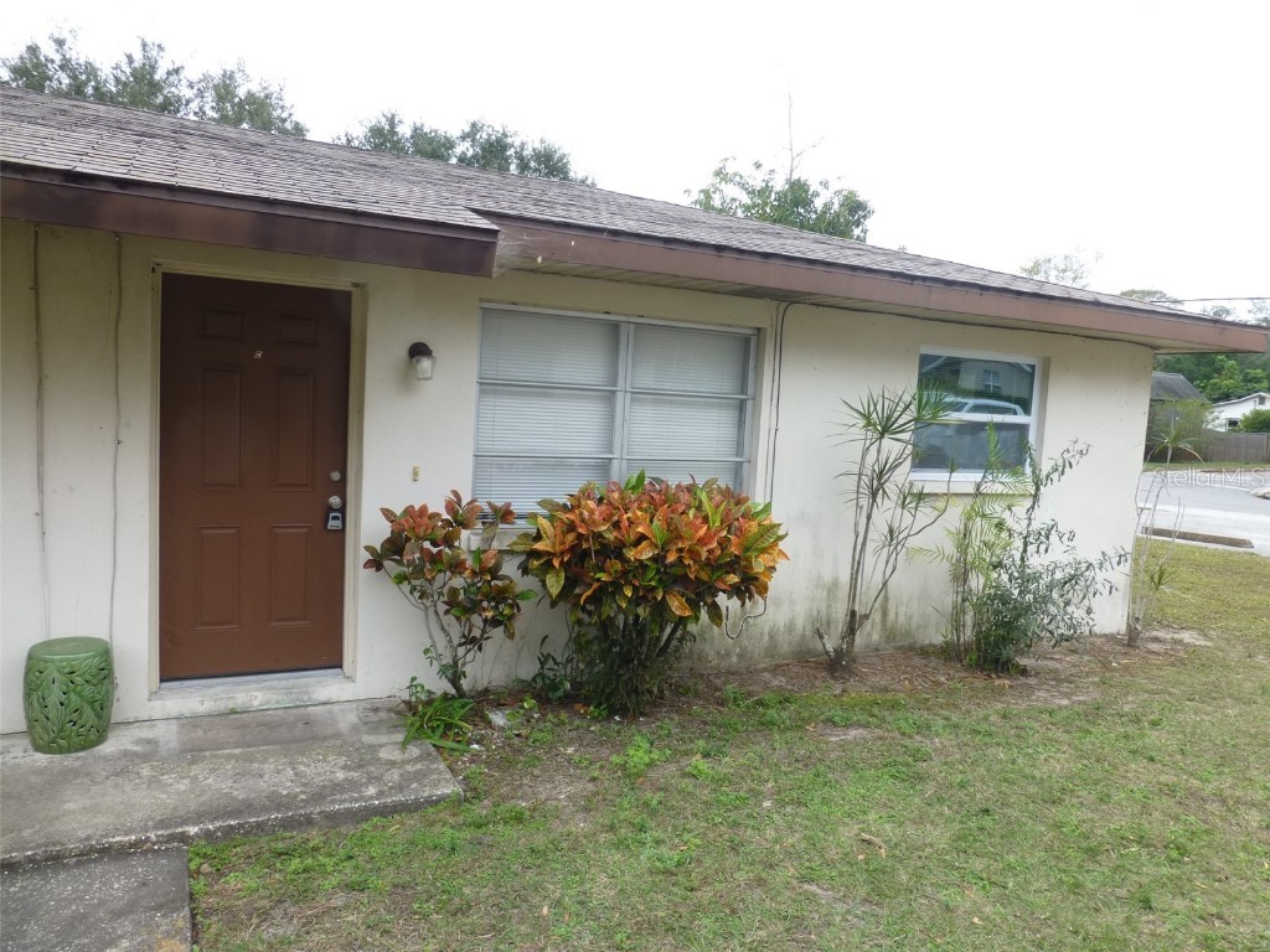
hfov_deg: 71.6
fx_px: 881
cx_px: 635
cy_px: 476
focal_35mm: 24
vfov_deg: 56.8
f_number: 4
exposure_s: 1/125
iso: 100
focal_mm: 4.3
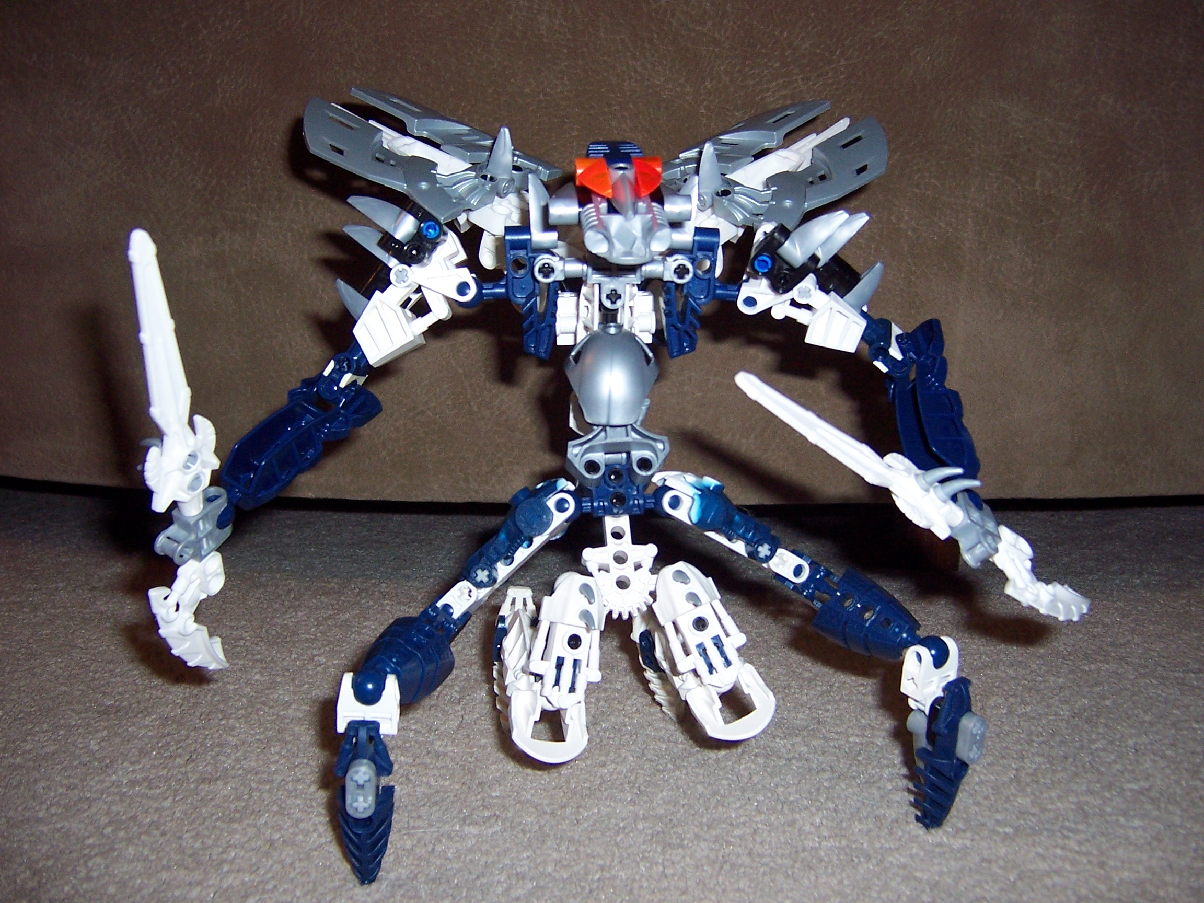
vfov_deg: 42.9
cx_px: 602
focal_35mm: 33
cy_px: 452
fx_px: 1148
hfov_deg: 55.4
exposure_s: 1/60
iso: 140
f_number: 2.8
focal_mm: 5.5
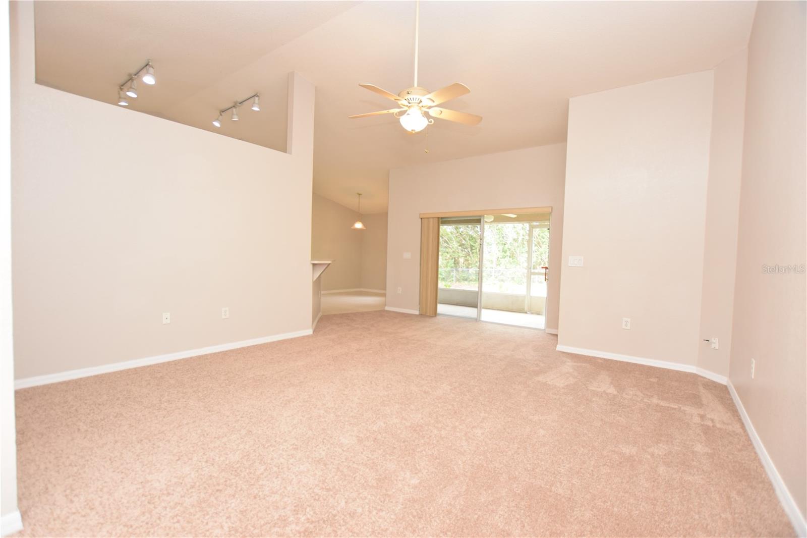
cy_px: 269
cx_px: 404
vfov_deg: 77.3
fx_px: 336
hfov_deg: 100.4
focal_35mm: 15
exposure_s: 1/60
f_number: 4
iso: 450
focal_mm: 10
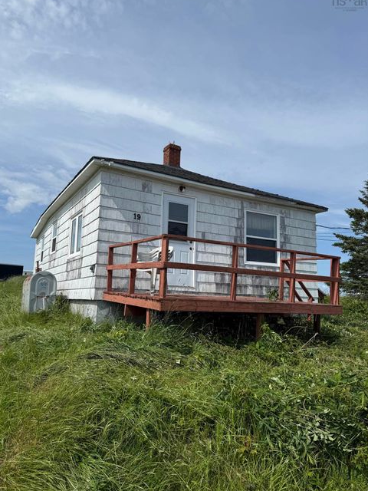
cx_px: 179
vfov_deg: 69.4
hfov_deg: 54.9
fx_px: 354
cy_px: 245
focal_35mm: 25
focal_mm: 6.76
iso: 80
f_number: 1.78
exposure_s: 1/8130
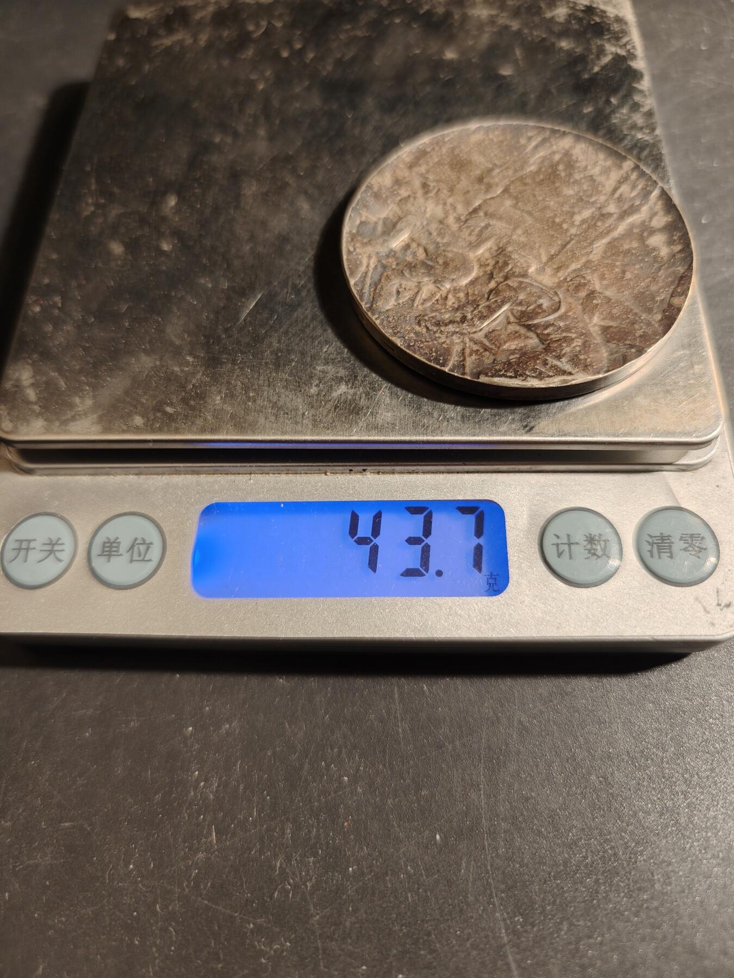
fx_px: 650
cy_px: 489
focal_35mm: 23
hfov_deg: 58.9
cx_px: 367
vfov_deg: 73.9
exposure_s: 1/100
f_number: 1.6
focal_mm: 6.06
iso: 125
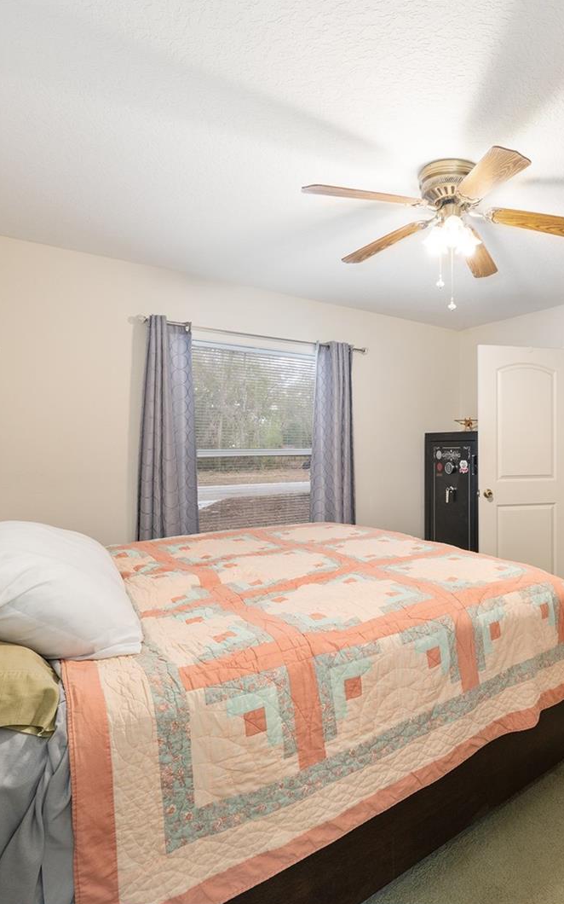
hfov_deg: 55.1
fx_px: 492
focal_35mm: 20
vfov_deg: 85.1
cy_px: 453
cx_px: 458
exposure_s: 1/6
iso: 400
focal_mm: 13
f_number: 8
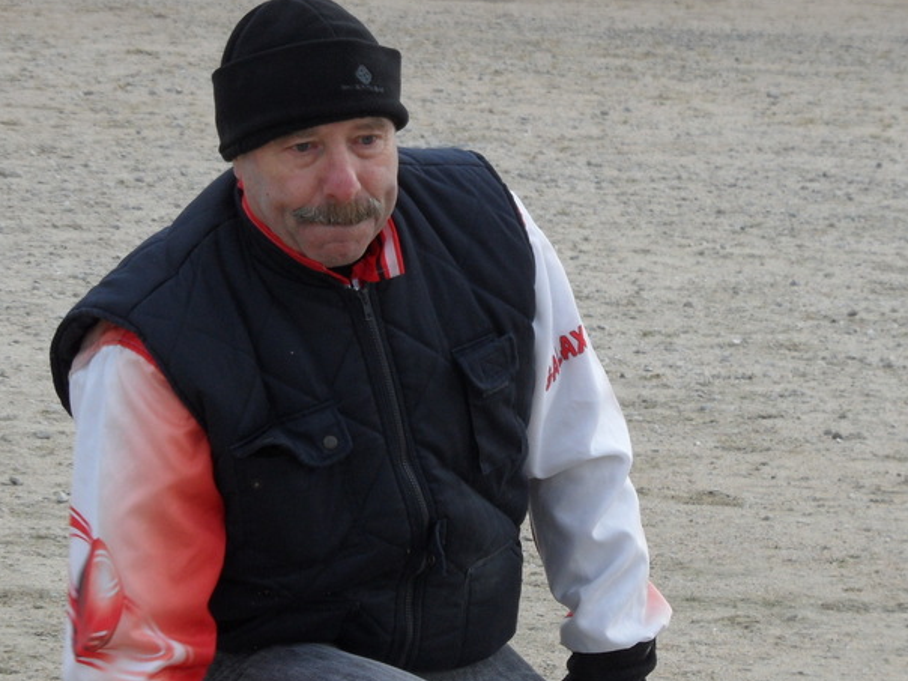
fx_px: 8761
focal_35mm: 334
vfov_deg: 4.5
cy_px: 268
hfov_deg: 5.9
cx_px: 430
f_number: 4.6
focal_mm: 34.8
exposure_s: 1/180
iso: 100
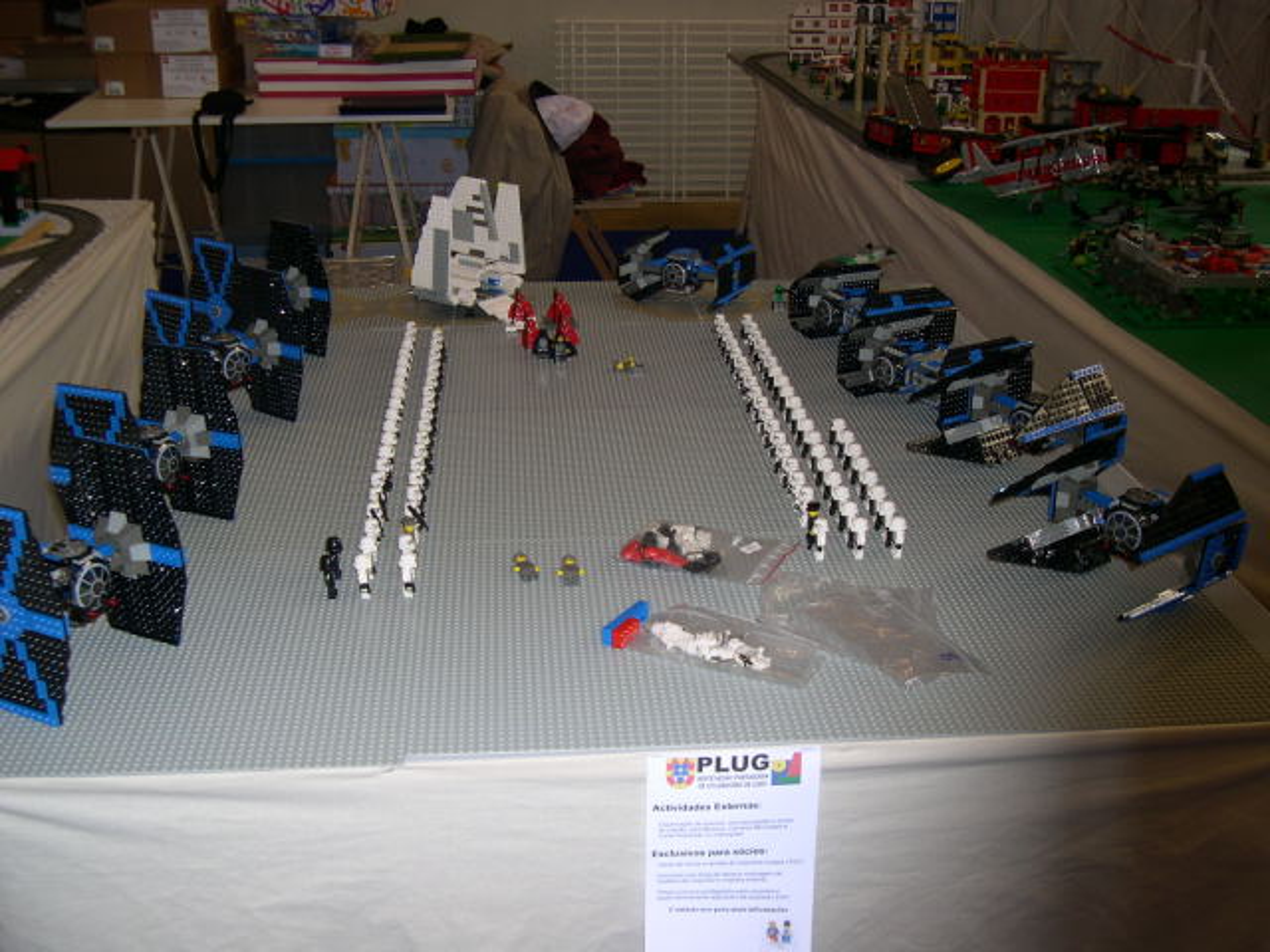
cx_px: 635
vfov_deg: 37.7
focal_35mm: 38
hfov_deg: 49.0
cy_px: 476
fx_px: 1394
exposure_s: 1/60
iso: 100
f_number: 2.8
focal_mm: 8
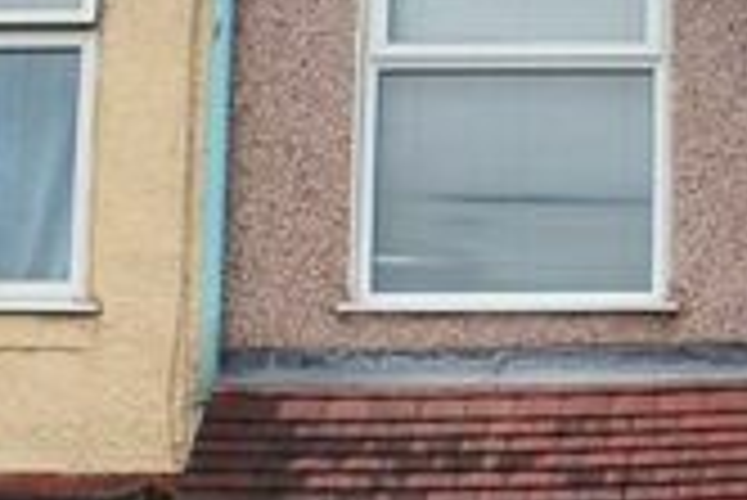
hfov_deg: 17.2
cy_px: 448
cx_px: 886
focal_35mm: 114
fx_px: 2368
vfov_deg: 12.0
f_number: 8
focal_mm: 18
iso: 400
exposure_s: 1/80
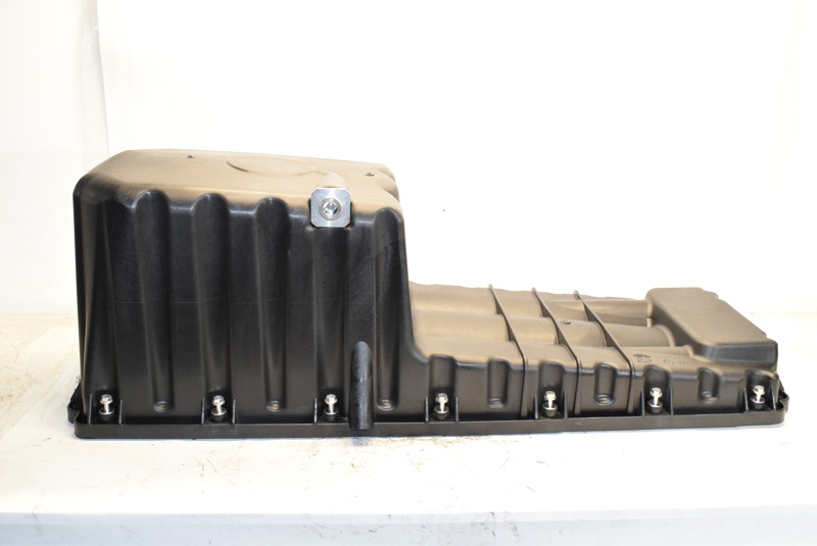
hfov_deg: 53.1
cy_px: 273
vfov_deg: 36.9
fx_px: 818
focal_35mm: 36
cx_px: 408
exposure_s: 1/200
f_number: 8
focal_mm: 24
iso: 3200
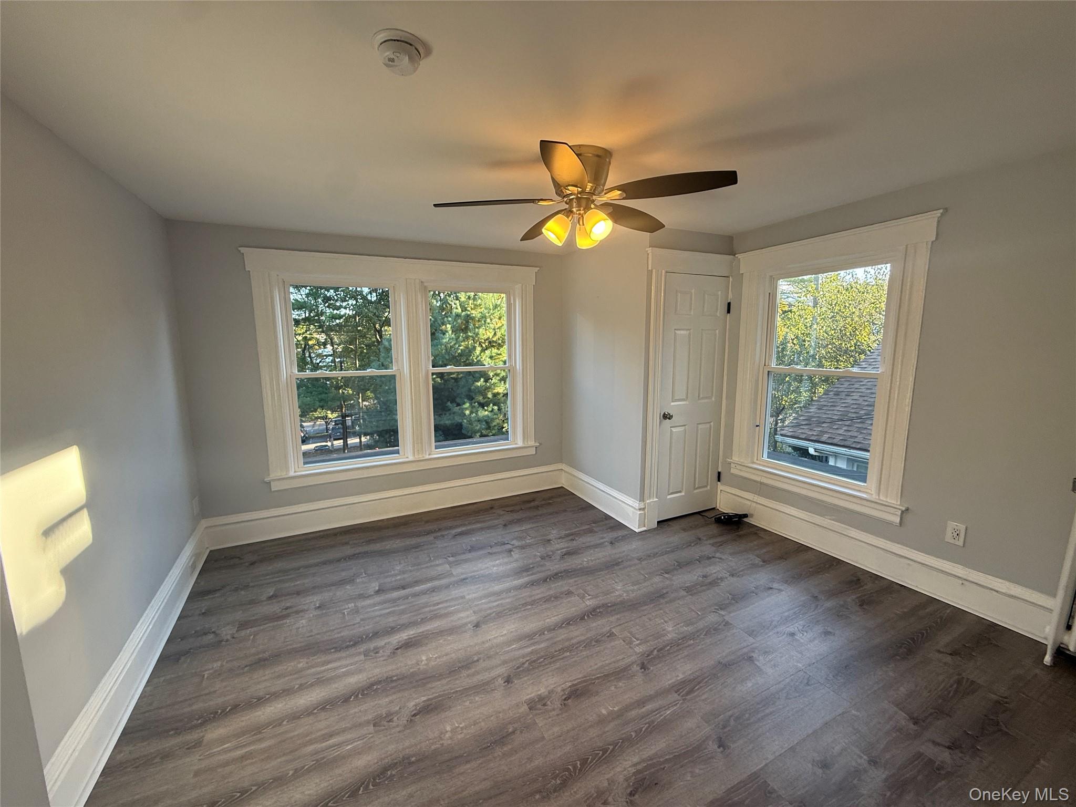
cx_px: 538
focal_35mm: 14
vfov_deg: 85.7
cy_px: 404
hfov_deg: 102.1
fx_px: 435
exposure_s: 1/99
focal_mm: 2.22
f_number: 2.2
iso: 80
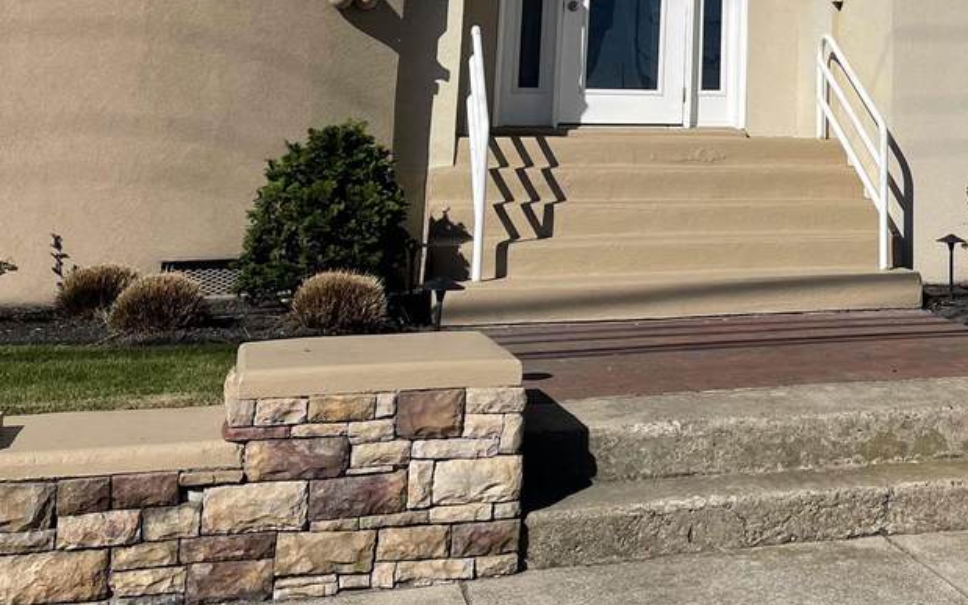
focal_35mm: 57
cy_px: -138
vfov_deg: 21.1
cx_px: 876
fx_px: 1504
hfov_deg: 33.7
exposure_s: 1/8547
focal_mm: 5.1
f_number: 1.6
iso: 32
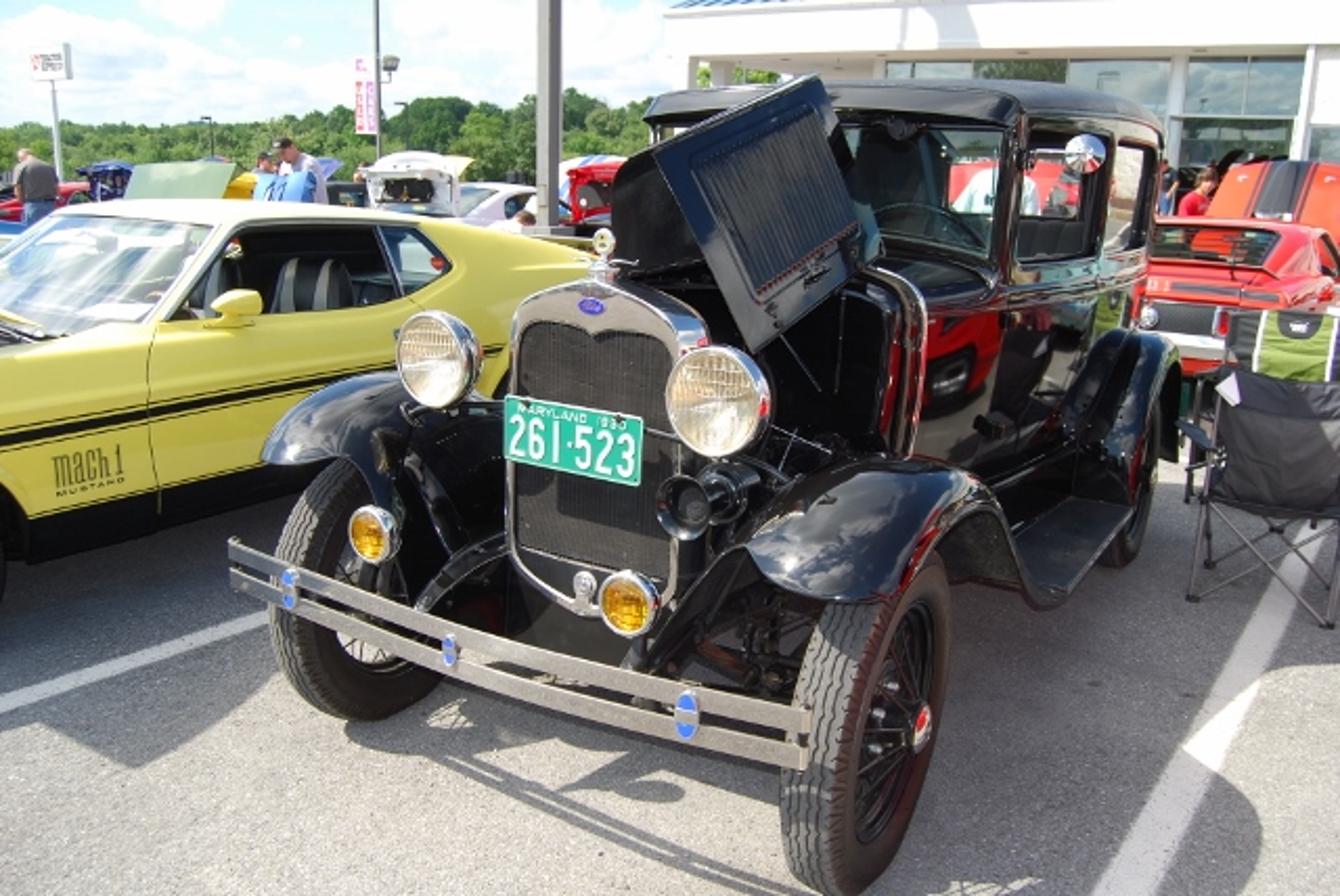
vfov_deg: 43.7
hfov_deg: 61.9
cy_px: 448
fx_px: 1118
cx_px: 670
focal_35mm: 30
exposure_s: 1/200
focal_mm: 20
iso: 100
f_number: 5.6
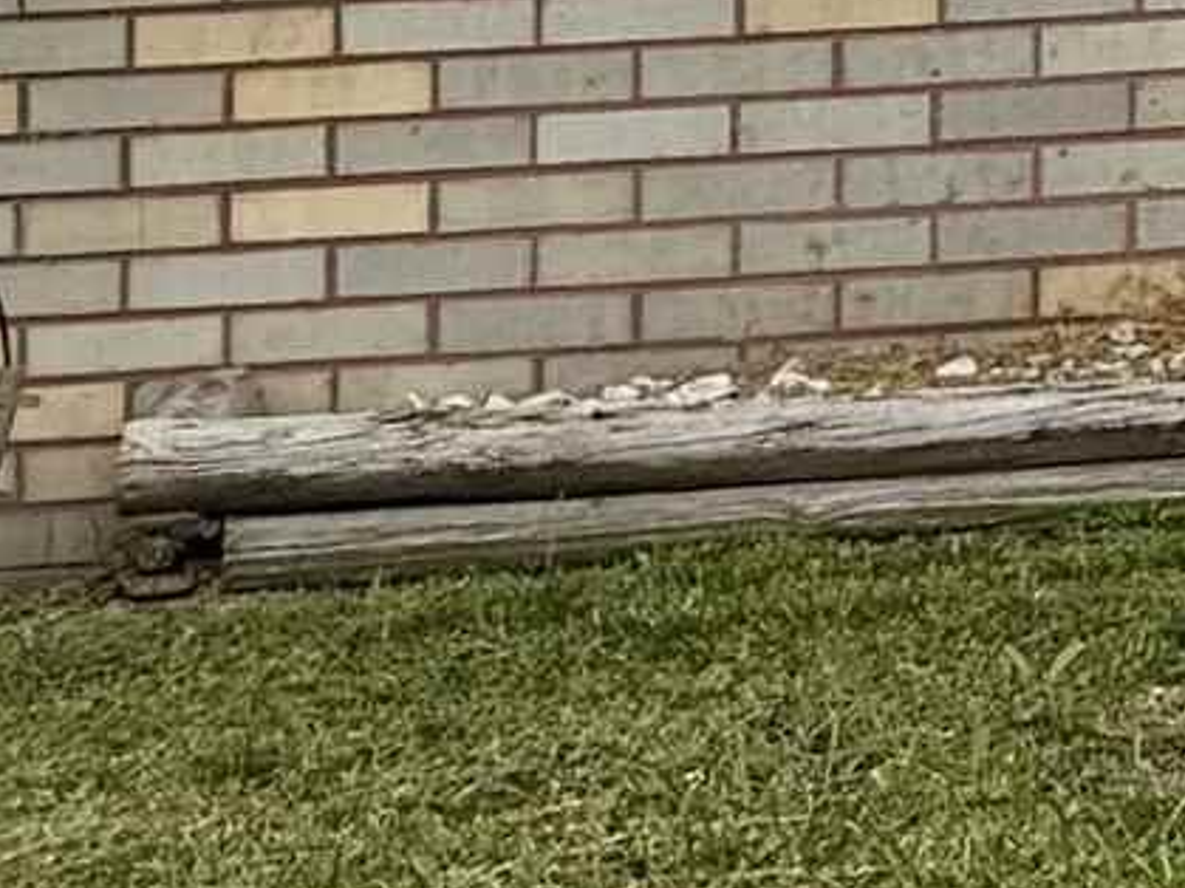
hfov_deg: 9.2
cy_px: -1878
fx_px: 6023
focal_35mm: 176
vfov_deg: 7.3
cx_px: 3455
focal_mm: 6.76
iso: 80
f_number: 1.78
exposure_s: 1/3759
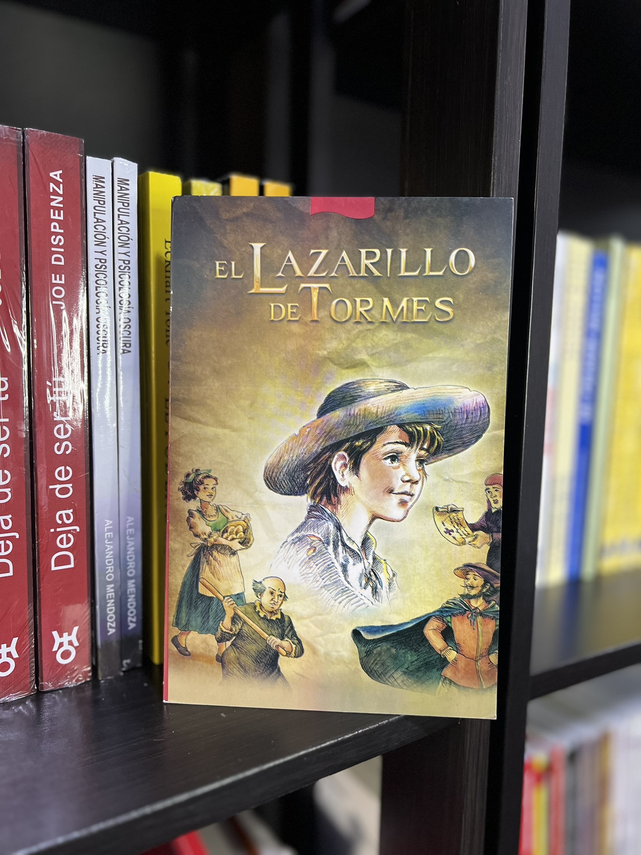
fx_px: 642
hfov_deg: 53.1
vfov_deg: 67.3
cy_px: 428
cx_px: 320
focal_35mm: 26
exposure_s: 1/60
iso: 250
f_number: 1.5
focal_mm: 5.7
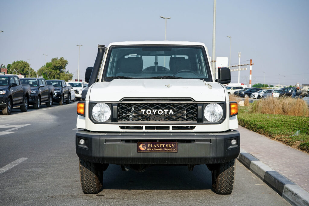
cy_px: 103
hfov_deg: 36.2
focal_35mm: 55
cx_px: 154
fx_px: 472
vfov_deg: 24.6
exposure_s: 1/1250
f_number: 8
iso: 500
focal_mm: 55
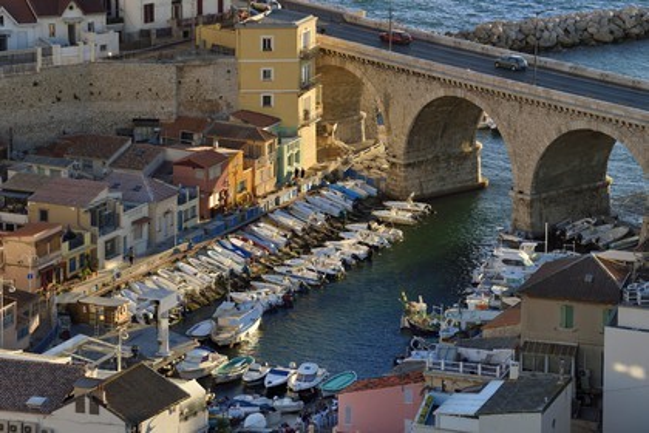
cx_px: 324
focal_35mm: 150
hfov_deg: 13.7
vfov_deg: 9.1
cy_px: 216
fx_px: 2704
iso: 200
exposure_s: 1/400
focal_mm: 150
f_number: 5
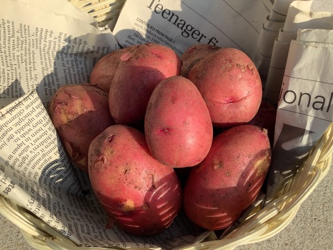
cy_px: 125
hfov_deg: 58.4
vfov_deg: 45.4
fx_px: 298
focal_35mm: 31
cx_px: 166
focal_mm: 3.3
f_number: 2.4
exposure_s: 1/806
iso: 25
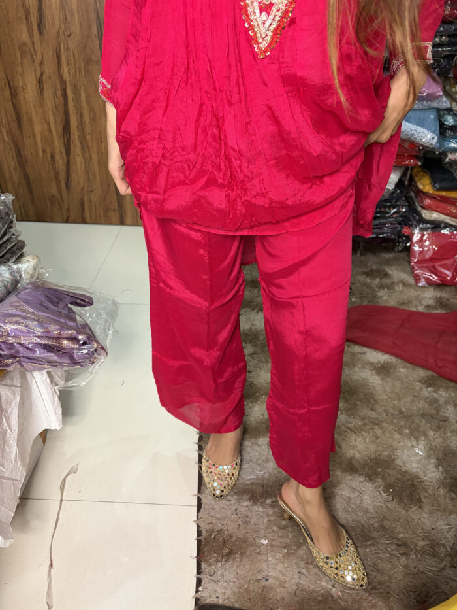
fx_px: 458
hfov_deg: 53.1
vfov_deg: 67.3
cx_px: 228
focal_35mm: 26
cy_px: 305
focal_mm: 5.96
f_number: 1.6
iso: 320
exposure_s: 1/50
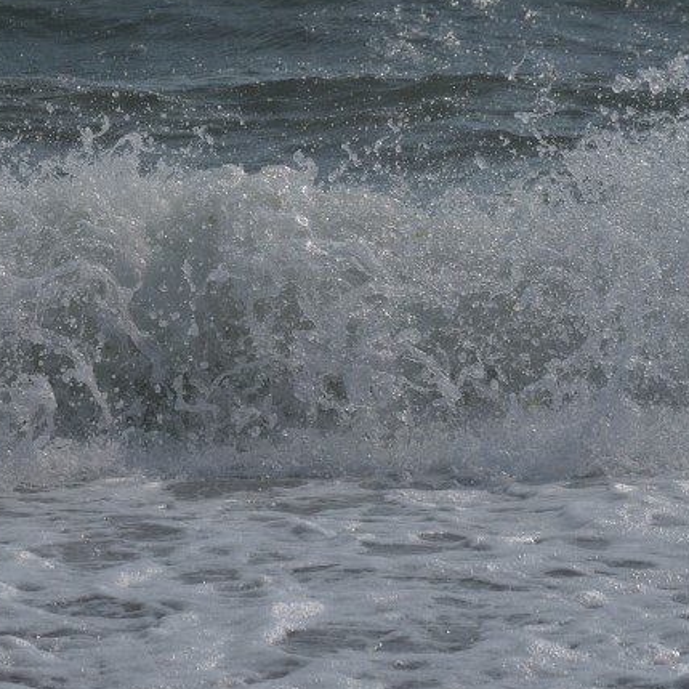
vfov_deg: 9.9
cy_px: 274
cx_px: 149
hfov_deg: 9.9
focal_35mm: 176
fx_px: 3965
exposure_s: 1/4000
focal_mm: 55
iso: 200
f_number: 7.1
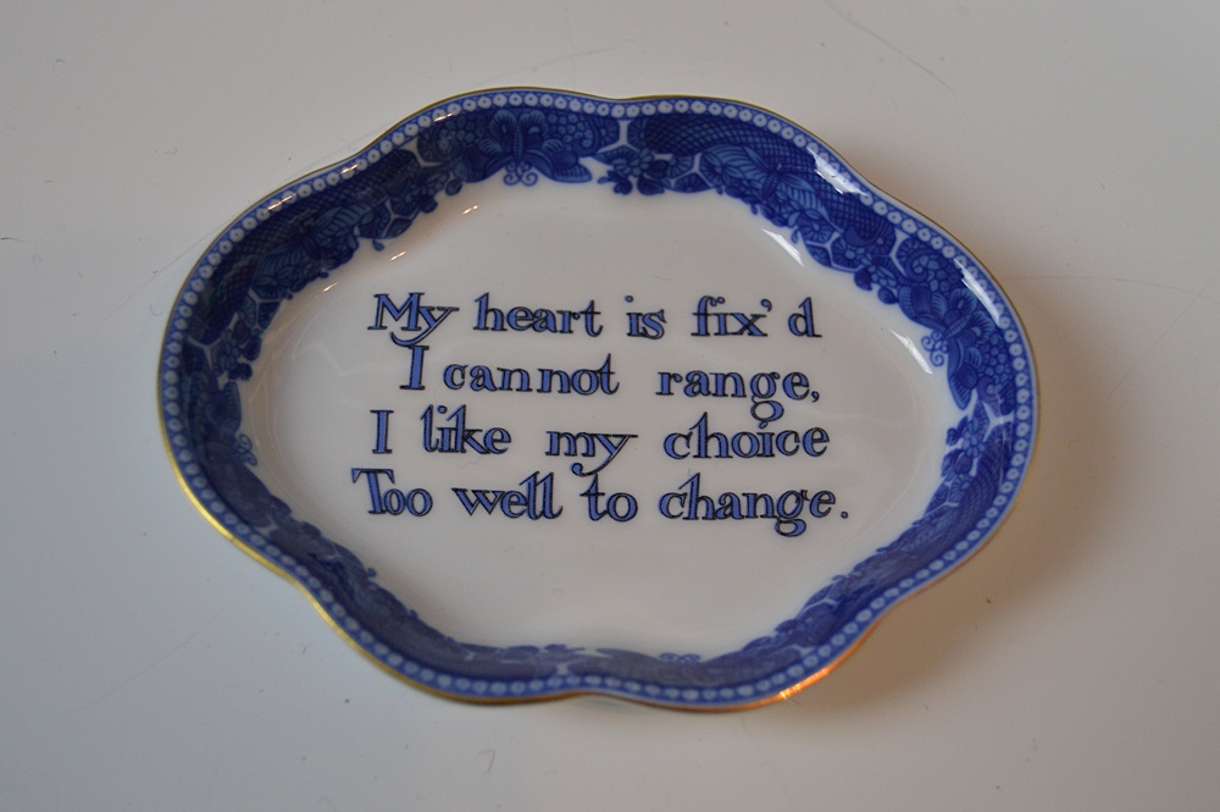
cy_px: 406
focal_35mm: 48
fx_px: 1625
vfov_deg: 28.0
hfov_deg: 41.1
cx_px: 610
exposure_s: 1/60
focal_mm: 32
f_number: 4.5
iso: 800
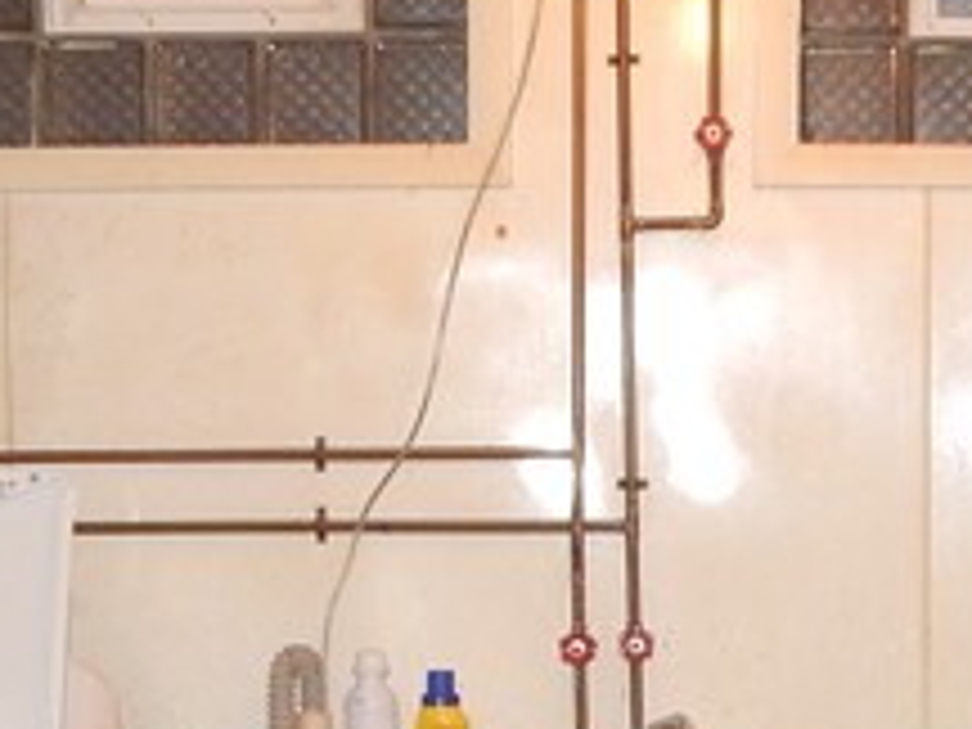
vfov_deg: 13.5
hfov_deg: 17.9
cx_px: 752
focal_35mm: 109
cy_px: 652
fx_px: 3061
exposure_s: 1/30
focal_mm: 4
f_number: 3
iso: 200
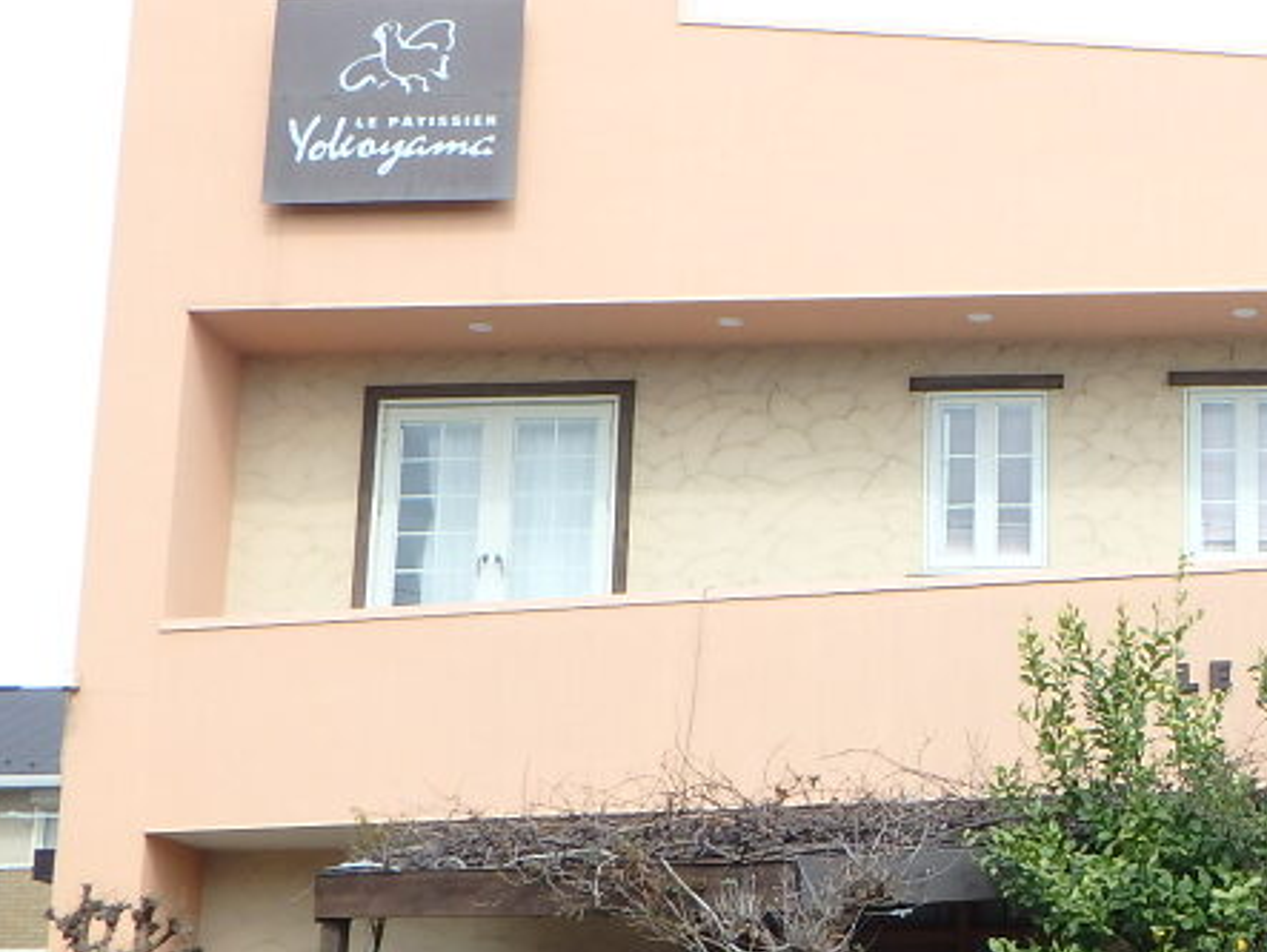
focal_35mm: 73
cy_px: 649
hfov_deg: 25.4
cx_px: 1258
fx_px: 2674
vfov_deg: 20.1
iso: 125
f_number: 4.9
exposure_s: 1/250
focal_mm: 6
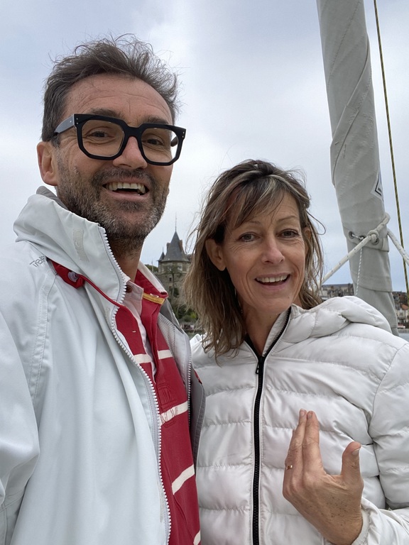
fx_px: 473
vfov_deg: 60.0
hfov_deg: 46.8
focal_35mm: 30
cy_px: 272
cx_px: 204
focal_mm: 2.71
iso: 25
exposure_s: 1/151
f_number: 2.2
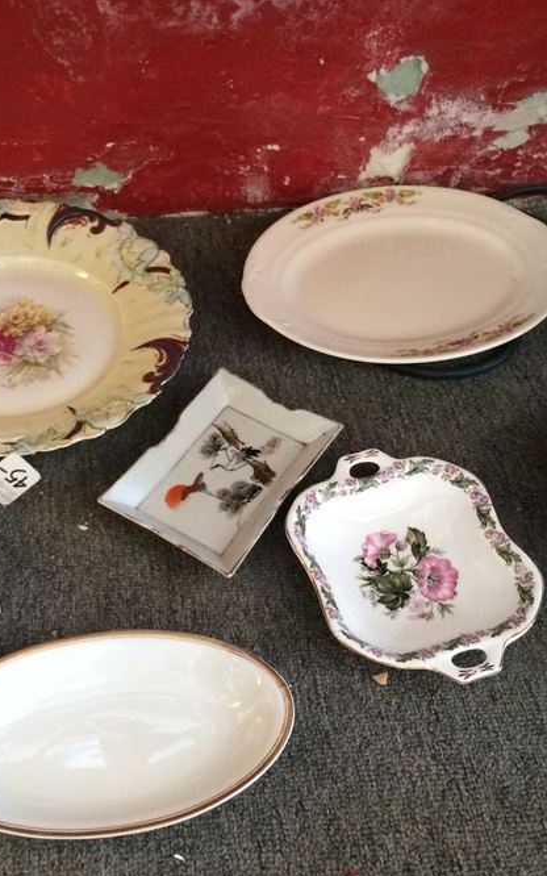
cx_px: 214
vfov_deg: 46.2
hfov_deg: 29.8
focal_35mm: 43
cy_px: 441
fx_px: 1026
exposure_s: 1/24
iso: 320
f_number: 2.2
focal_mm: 4.12
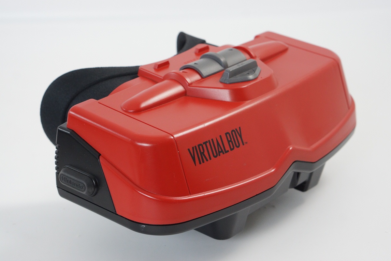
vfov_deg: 18.2
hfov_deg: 27.0
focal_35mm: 75
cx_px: 196
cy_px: 130
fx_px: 815
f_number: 6.3
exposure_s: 1/80
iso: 800
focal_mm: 50
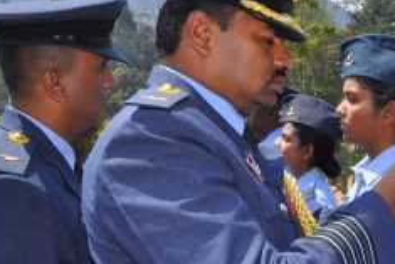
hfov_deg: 22.5
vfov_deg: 16.3
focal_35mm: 84
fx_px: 922
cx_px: 456
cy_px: 141
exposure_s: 1/160
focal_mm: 22
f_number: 13
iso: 200
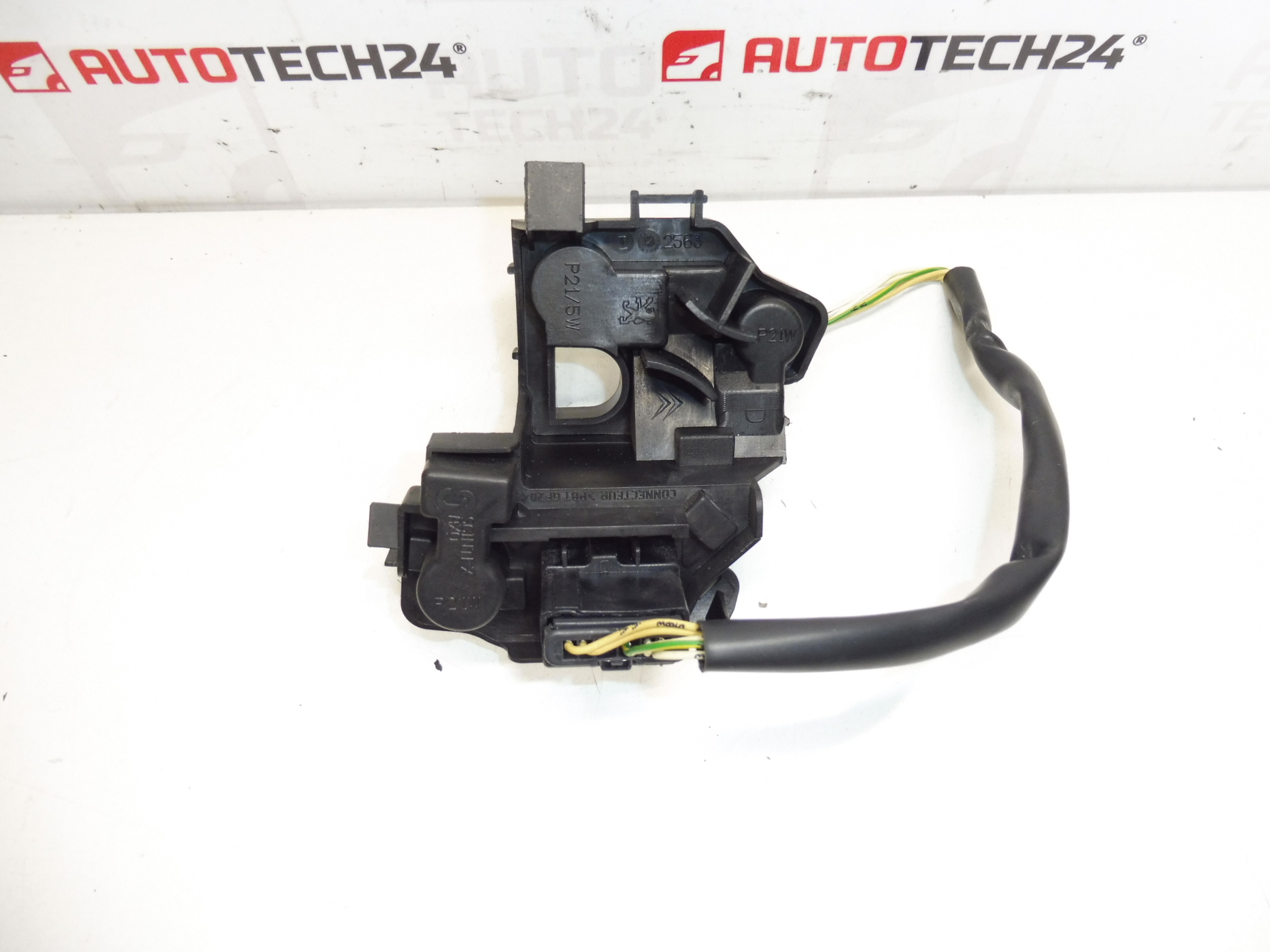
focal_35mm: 24
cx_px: 635
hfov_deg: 71.6
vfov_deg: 56.8
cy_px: 476
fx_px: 881
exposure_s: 1/60
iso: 200
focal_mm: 4.3
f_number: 3.5
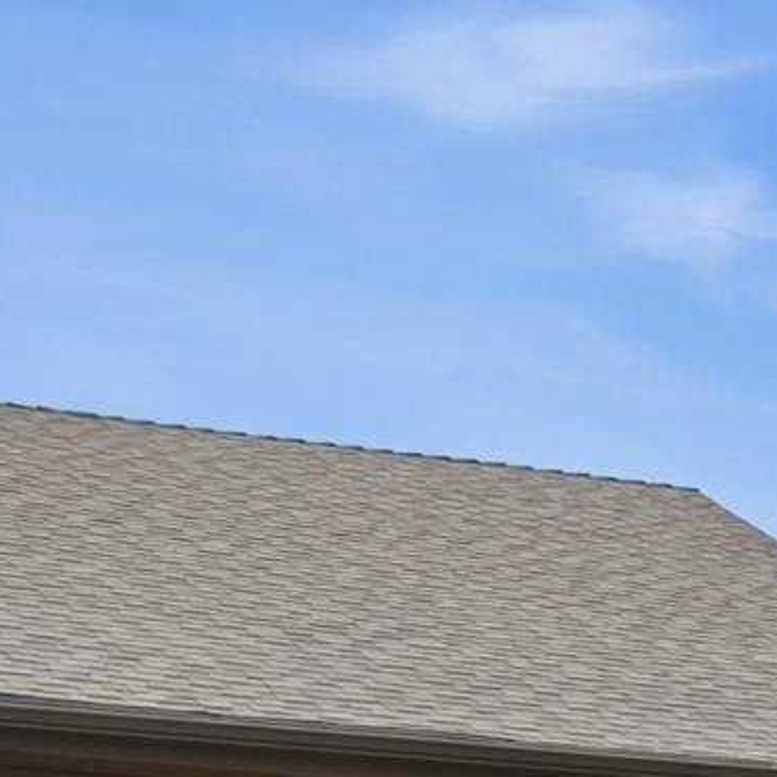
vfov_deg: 13.0
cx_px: 1207
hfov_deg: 12.6
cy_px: 947
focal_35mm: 131
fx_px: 3327
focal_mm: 20
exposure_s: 1/2000
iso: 250
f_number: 13
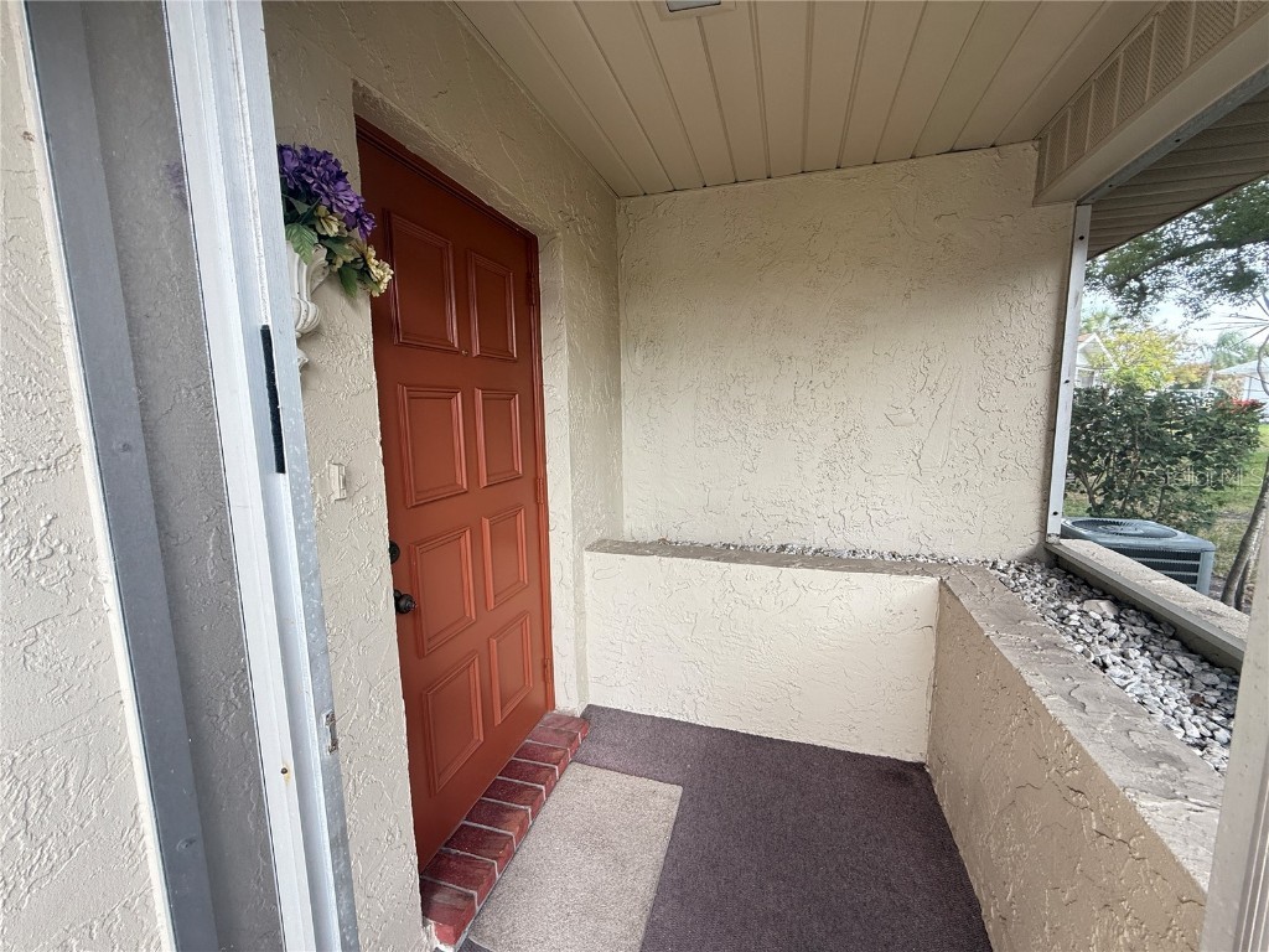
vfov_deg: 85.7
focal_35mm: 14
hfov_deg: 102.1
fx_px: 513
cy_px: 476
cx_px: 634
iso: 64
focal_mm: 2.22
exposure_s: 1/99
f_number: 2.2
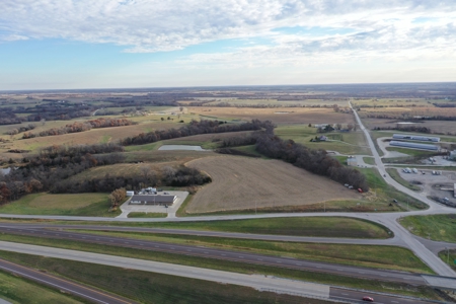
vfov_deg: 46.4
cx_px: 228
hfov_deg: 65.5
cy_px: 152
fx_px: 355
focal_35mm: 28
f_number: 5
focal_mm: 10.26
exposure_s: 1/320
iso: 100
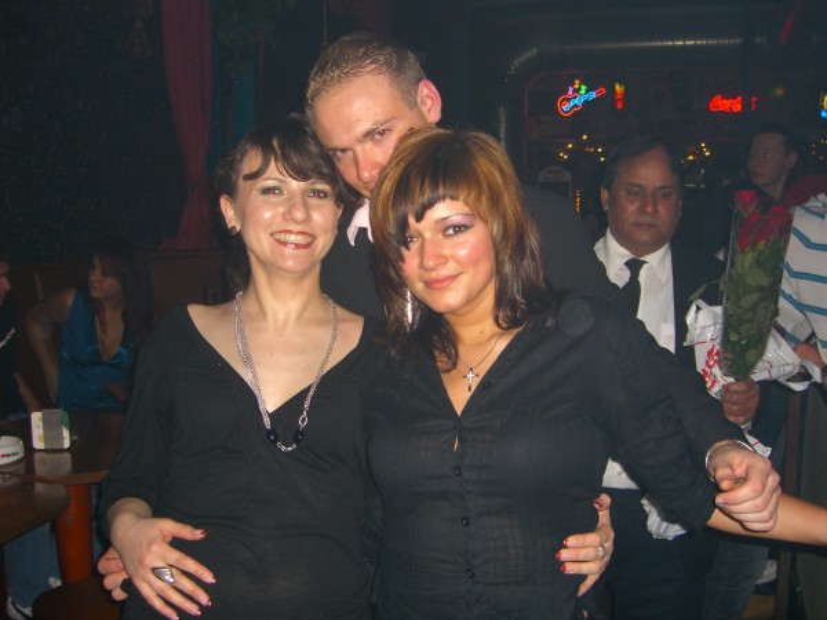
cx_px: 414
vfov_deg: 37.7
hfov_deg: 49.0
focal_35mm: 38
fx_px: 908
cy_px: 310
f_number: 2.8
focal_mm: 7.9
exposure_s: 1/60
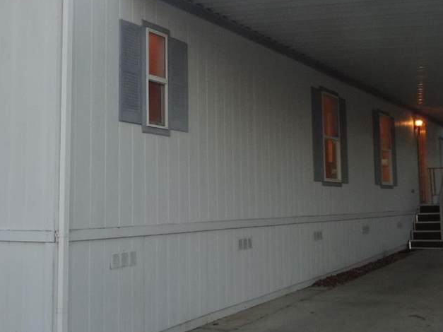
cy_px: 138
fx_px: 627
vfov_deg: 29.6
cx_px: 179
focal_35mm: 49
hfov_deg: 38.8
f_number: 3.5
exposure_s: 1/30
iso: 160
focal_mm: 4.1
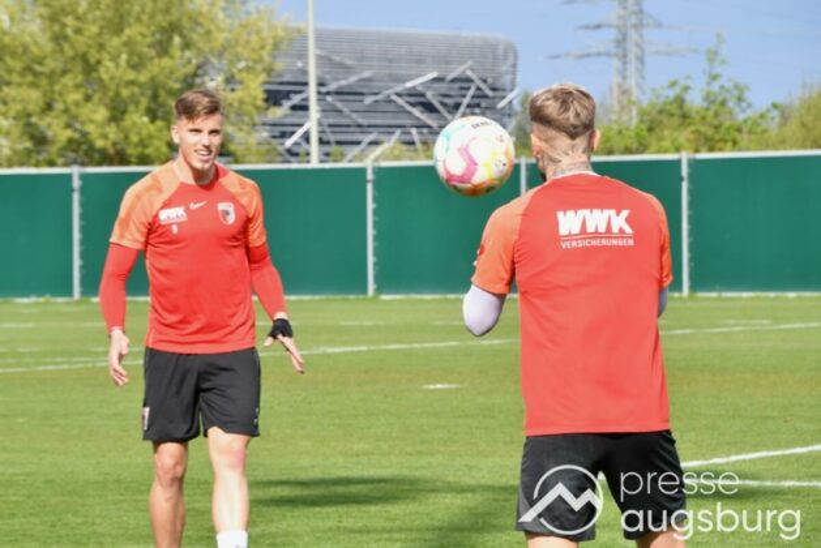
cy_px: 274
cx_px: 410
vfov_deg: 7.3
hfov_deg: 11.0
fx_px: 4278
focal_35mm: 188
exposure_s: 1/640
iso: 500
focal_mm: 125
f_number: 13
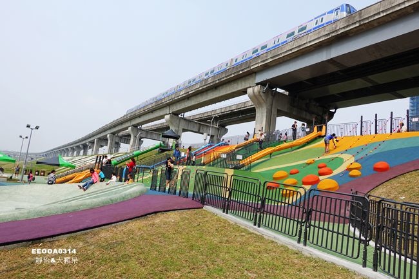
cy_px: 140
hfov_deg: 73.8
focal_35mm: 24
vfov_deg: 53.1
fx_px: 279
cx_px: 210
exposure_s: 1/640
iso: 125
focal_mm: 8.8
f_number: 5.6
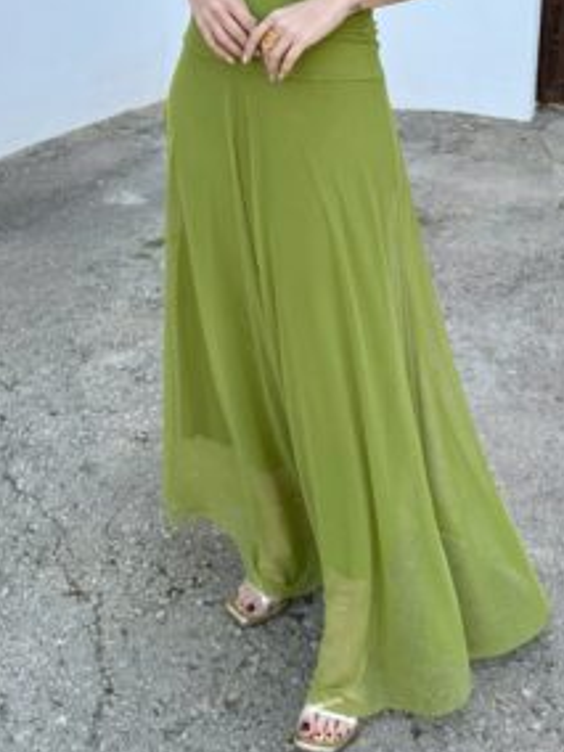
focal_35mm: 45
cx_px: 305
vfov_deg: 40.3
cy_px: 144
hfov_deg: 32.2
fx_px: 978
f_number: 1.78
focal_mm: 6.76
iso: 80
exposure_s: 1/575
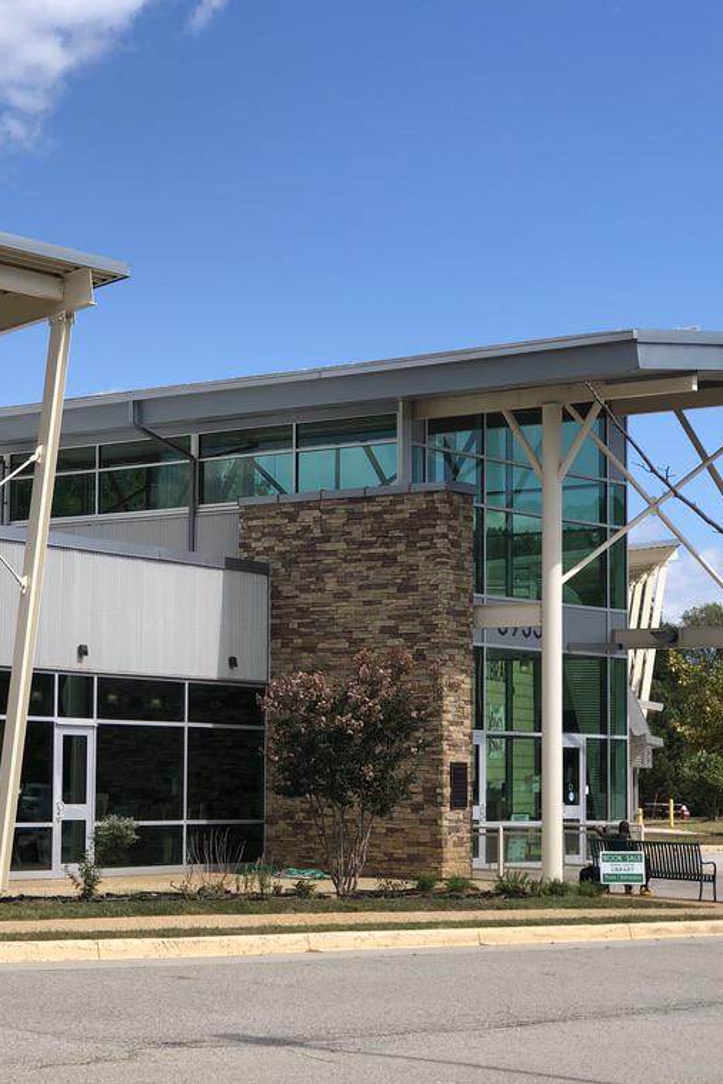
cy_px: 540
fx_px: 2410
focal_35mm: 80
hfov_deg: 16.8
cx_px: 66
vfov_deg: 25.4
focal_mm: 6.6
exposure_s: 1/639
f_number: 2.8
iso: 20
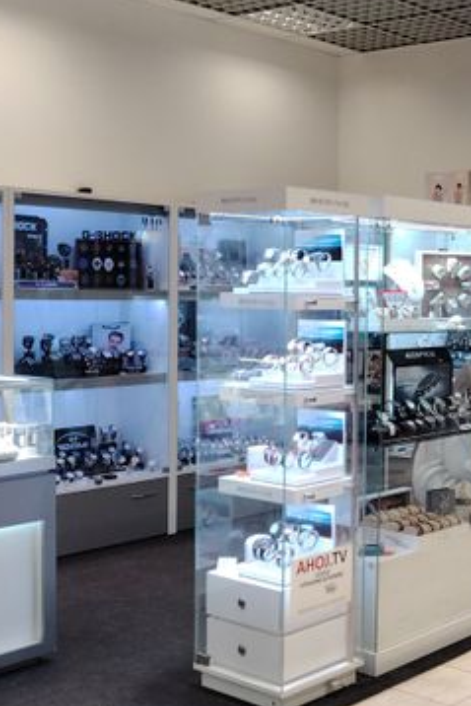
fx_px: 1039
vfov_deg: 37.5
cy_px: 319
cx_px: 548
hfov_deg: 23.6
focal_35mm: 53
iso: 600
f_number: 1.75
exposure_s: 1/100
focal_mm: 5.25
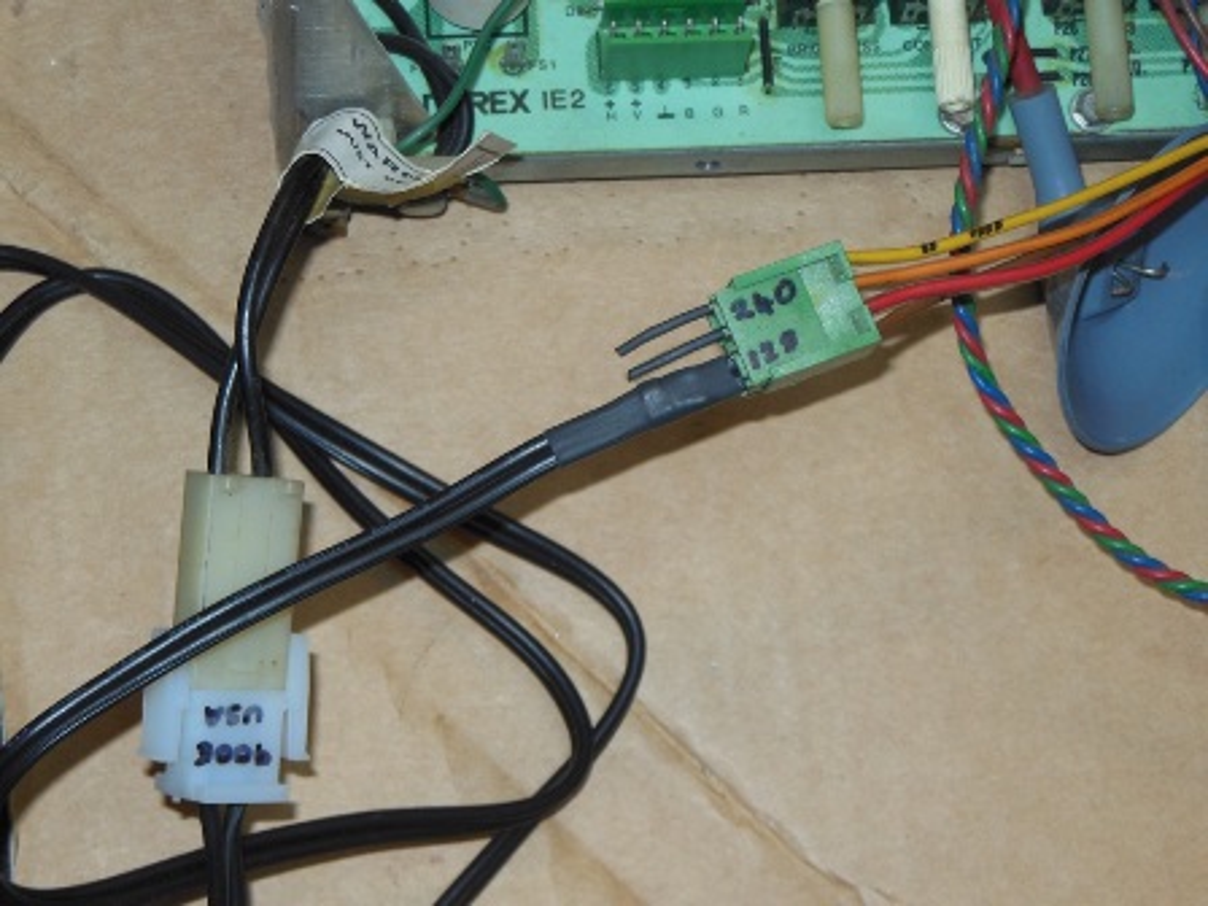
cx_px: 604
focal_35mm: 87
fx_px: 3036
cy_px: 453
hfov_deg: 22.5
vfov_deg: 17.0
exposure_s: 1/60
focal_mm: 15.5
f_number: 4.6
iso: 125
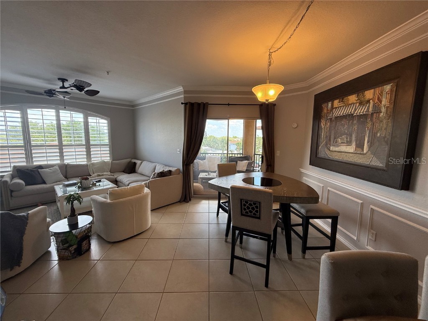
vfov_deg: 85.7
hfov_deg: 102.1
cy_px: 160
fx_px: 173
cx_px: 214
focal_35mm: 14
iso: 100
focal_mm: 2.22
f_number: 2.2
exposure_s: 1/99
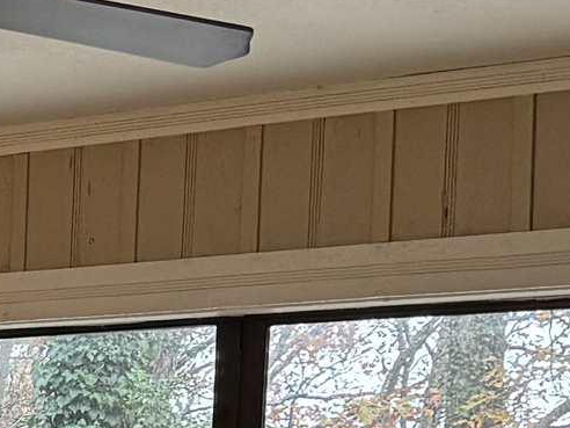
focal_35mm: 150
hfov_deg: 12.1
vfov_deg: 9.4
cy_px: 790
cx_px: -443
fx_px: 2470
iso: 250
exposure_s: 1/60
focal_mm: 6.76
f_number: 1.78
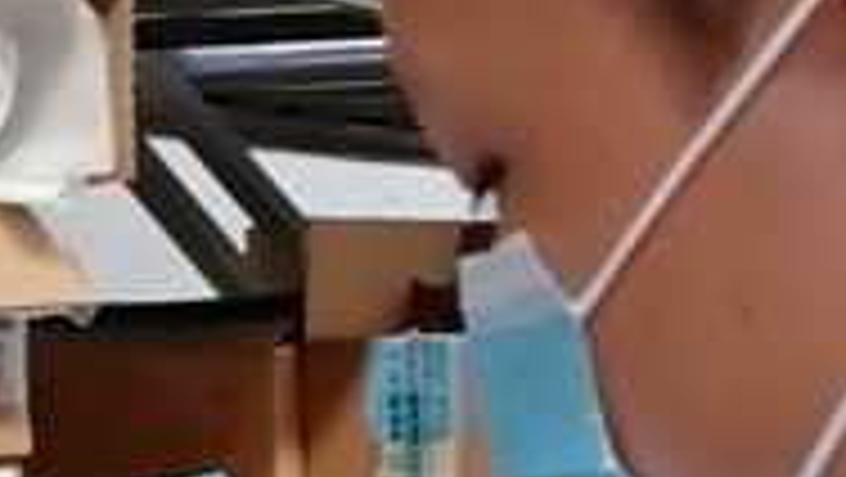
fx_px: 3165
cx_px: 140
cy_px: 709
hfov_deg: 15.1
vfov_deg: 8.4
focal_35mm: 141
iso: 200
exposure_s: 1/33.3
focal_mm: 3.95
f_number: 2.2
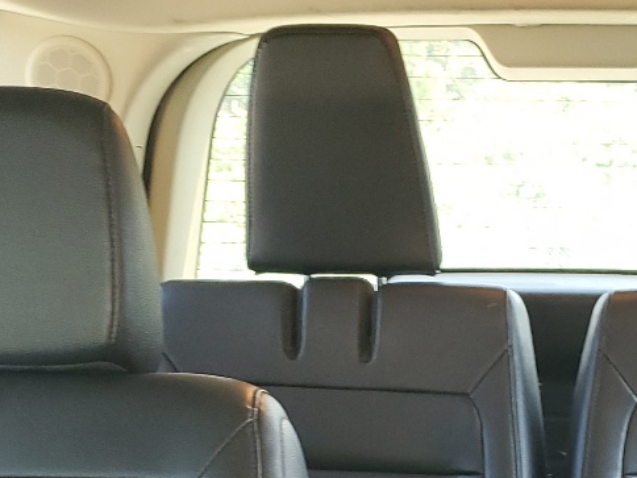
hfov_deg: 22.3
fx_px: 1583
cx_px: 549
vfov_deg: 16.4
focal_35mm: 86
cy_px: 587
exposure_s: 1/60.2
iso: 76
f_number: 1.5
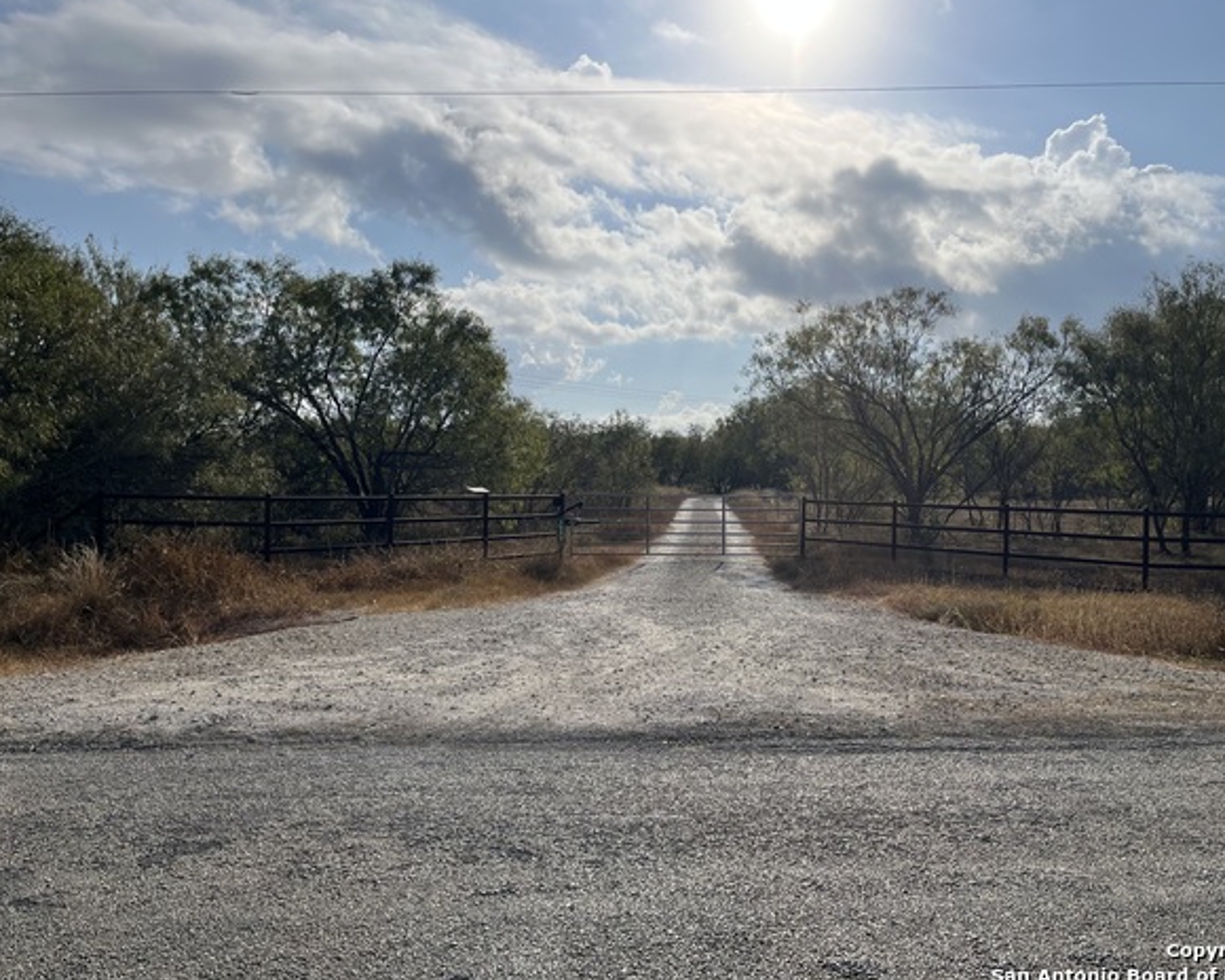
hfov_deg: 62.1
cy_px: 482
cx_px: 659
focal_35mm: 28
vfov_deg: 51.5
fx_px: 1015
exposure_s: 1/13333
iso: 50
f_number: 1.6
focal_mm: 5.1
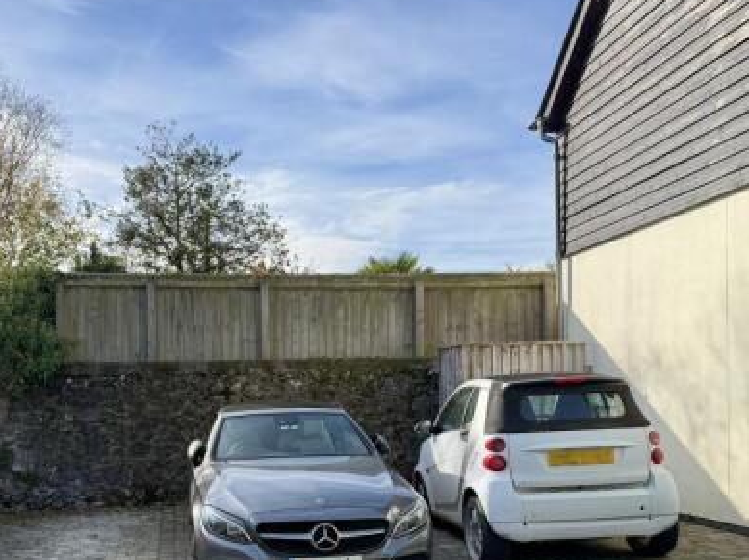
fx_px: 778
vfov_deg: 38.9
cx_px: 234
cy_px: 392
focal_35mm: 36
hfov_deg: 50.2
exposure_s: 1/2053
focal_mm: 6.76
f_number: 1.78
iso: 100
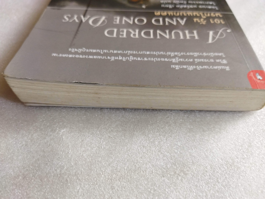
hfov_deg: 65.3
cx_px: 132
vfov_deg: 51.4
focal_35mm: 27
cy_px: 100
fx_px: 207
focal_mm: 4.71
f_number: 1.79
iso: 145
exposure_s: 1/120
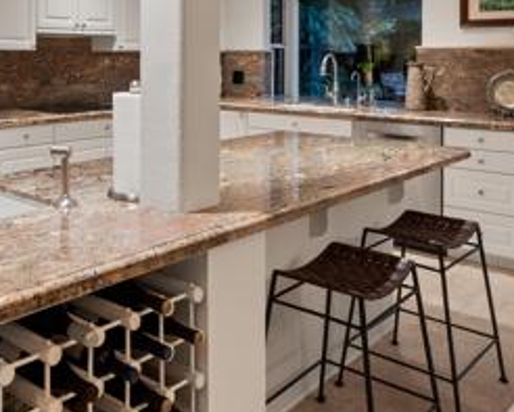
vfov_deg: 36.7
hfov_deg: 45.7
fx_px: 594
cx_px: 150
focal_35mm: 39
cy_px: 74
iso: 400
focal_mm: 16
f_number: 10
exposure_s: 1/1.67
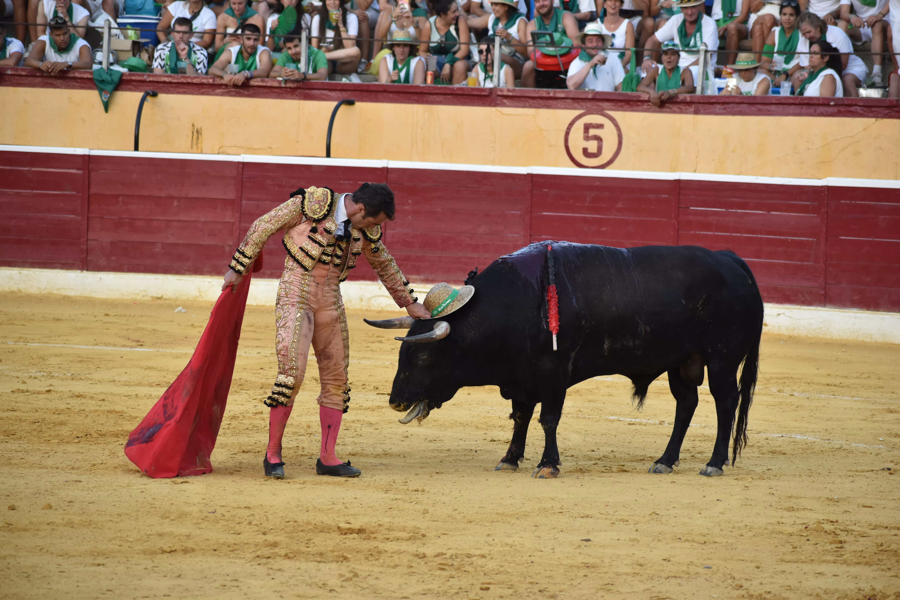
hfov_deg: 10.2
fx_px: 5062
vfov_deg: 6.8
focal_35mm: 202
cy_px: 300
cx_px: 450
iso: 800
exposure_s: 1/320
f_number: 4.8
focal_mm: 135
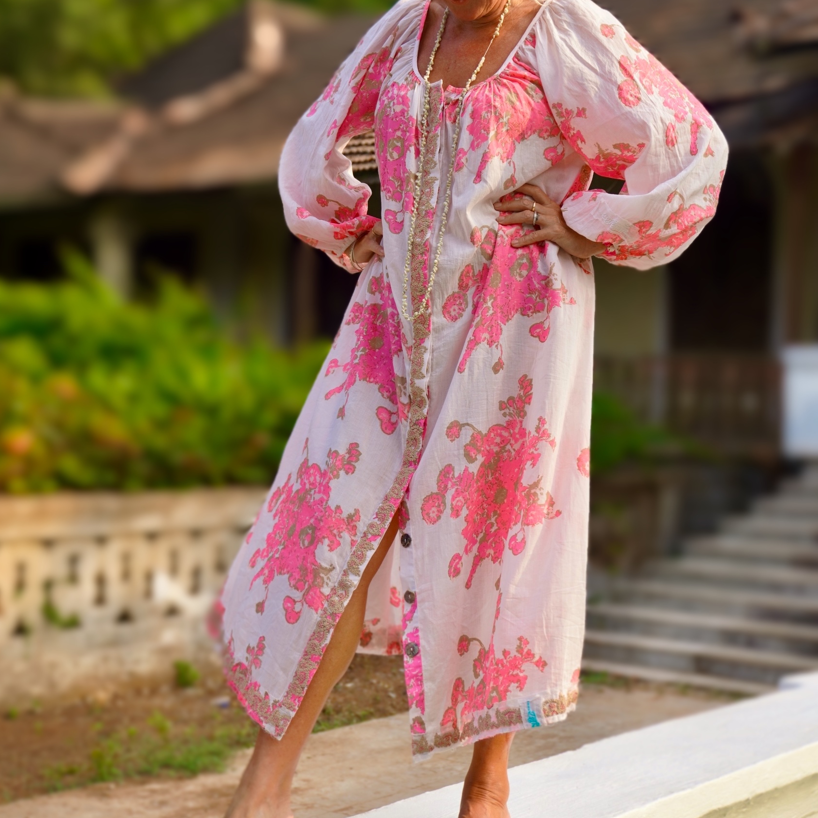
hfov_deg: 27.0
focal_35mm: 64
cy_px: 338
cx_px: 406
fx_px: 1701
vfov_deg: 27.0
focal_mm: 33
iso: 100
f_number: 5
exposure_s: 1/250
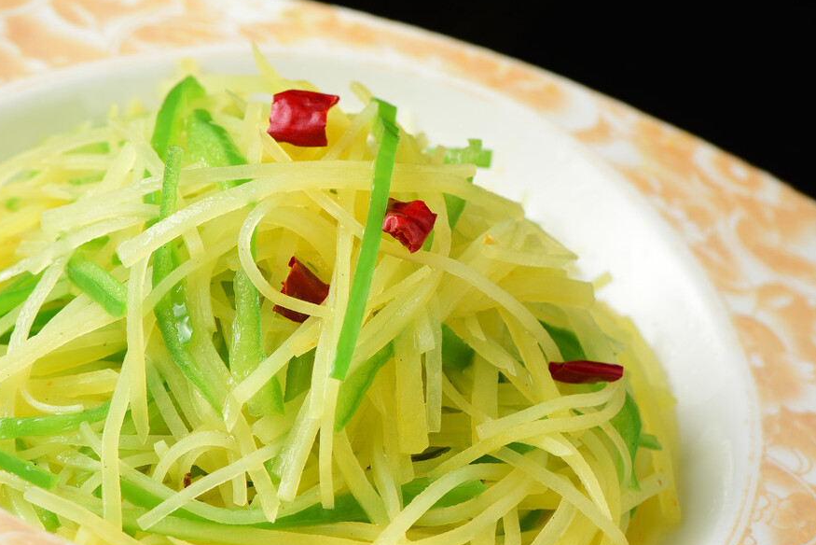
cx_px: 278
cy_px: 302
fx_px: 3265
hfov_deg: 14.2
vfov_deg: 9.5
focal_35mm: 144
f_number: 9
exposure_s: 1/160
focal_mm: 105
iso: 160
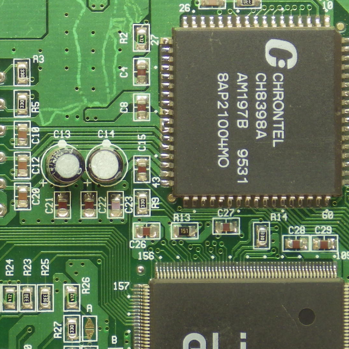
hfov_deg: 3.2
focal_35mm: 545
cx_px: 95
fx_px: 6217
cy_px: 276
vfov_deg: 3.2
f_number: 5.5
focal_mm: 39.1
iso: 100
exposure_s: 1/80
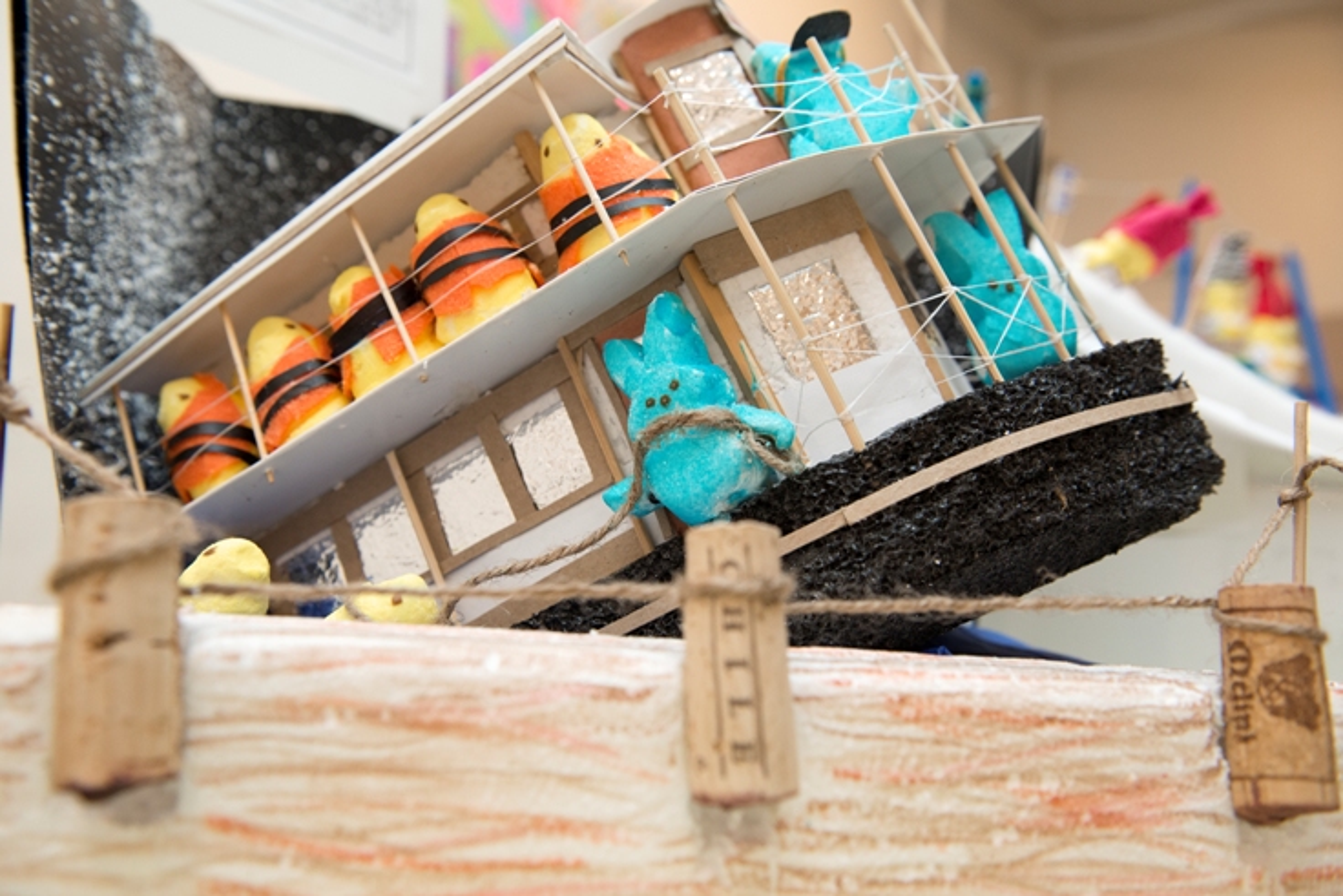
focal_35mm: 31
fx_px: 1157
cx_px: 672
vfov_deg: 42.3
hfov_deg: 60.3
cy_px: 448
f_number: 4.5
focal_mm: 31
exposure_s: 1/160
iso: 1600
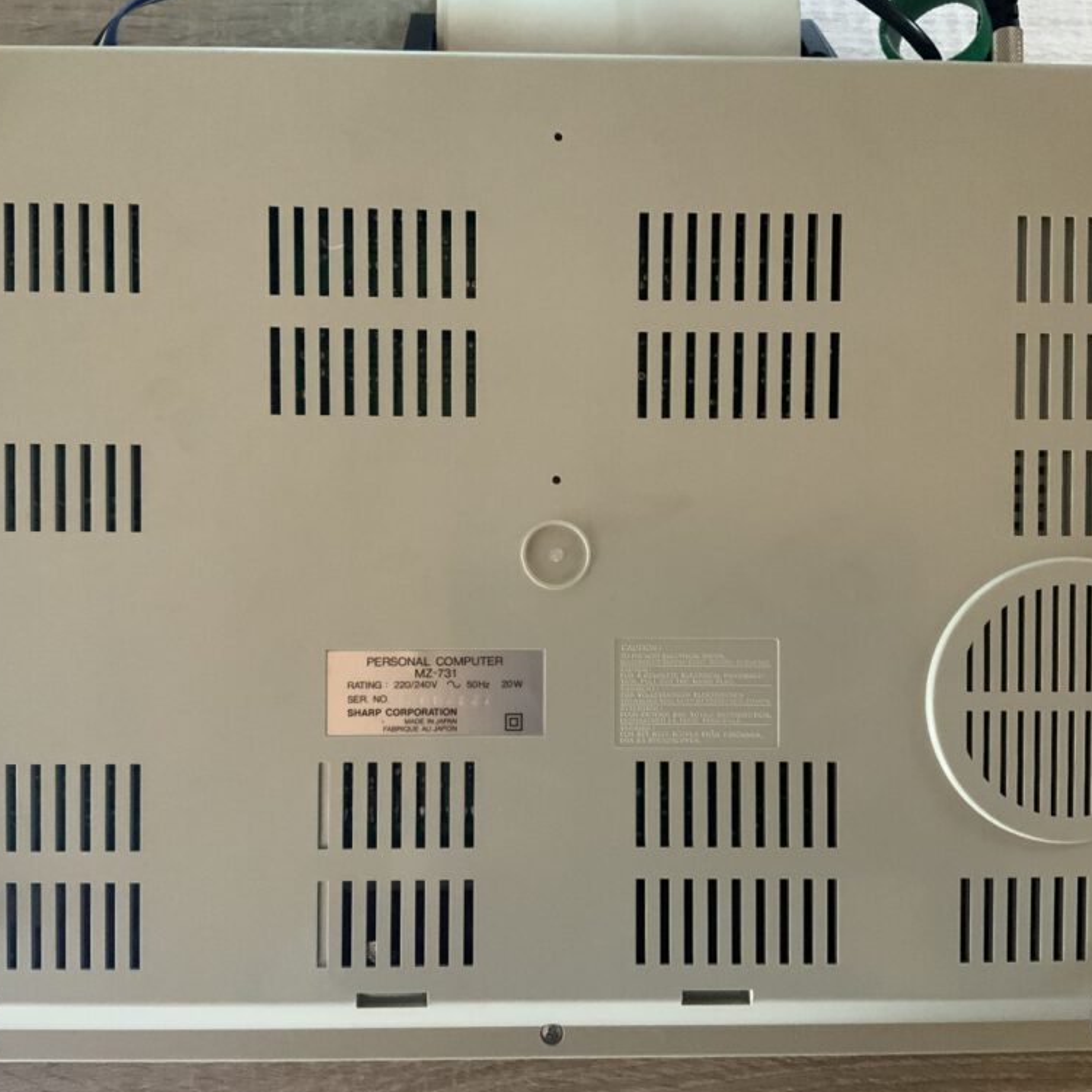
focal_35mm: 35
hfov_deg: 47.2
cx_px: 539
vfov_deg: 47.2
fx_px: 1249
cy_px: 555
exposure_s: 1/40
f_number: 1.8
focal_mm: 3
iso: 320
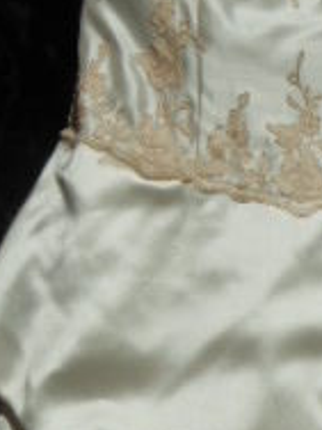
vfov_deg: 21.2
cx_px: 281
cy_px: 533
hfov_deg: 17.2
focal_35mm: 85
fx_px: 1054
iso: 80
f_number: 10.2
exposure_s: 1/400
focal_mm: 4.5
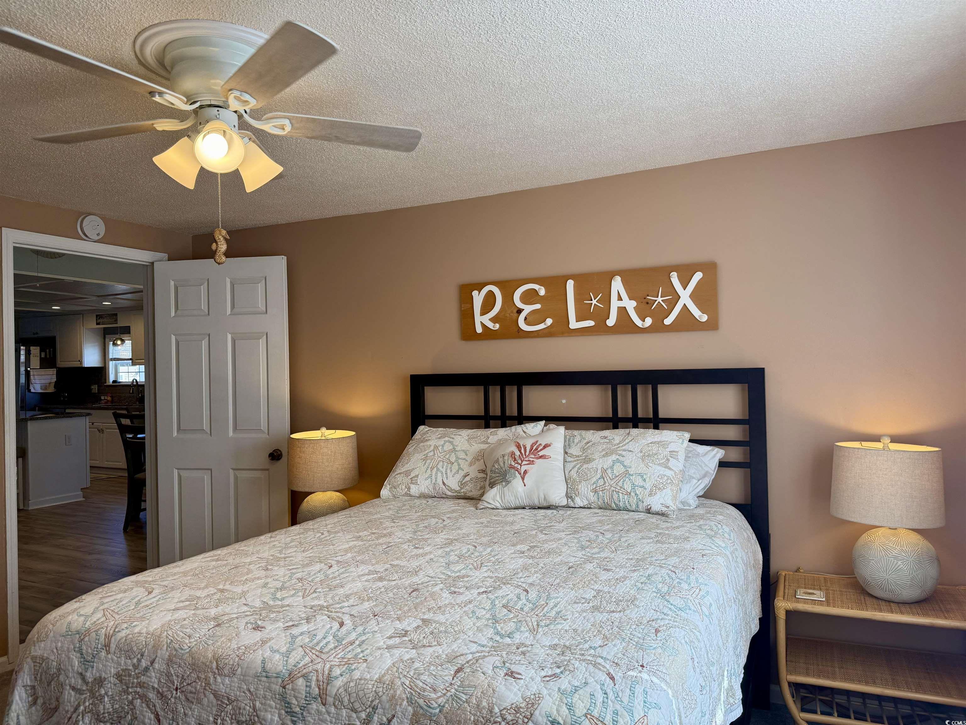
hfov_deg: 71.6
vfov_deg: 56.8
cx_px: 483
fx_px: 670
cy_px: 362
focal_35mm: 24
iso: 100
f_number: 1.78
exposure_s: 1/443
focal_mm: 6.76
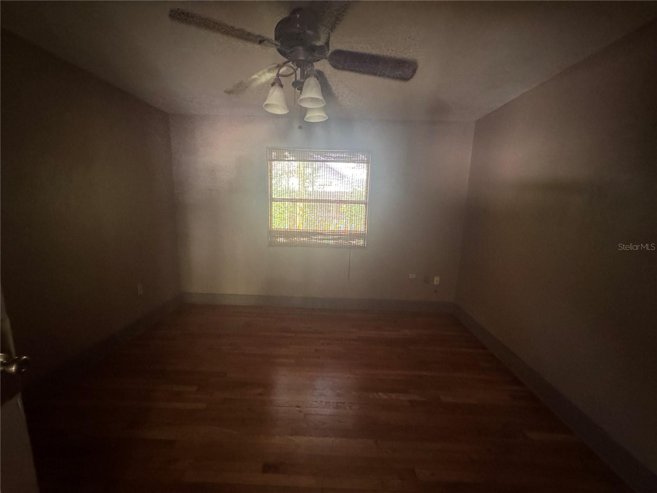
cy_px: 246
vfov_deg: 85.7
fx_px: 266
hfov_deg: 102.1
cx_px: 328
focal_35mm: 14
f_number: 2.2
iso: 1000
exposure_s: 1/60
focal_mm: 2.22
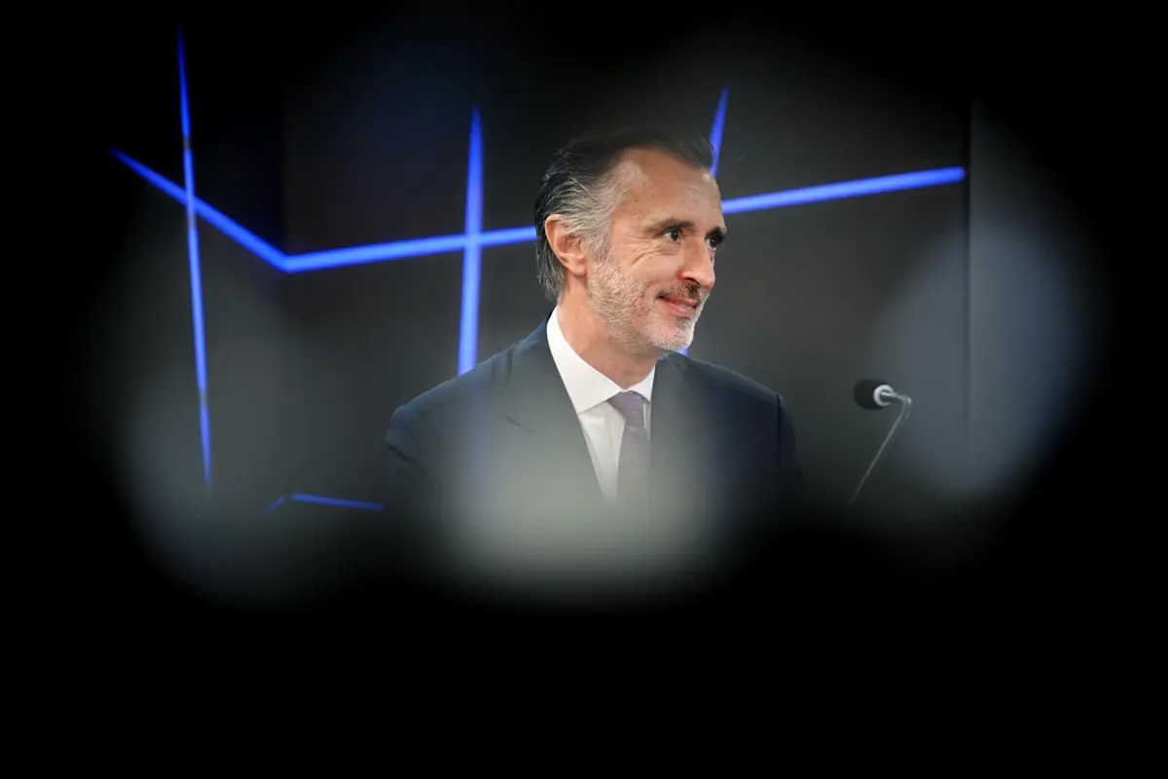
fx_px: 2271
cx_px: 584
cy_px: 390
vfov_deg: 19.5
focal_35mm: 70
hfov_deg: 28.8
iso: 1600
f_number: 2.8
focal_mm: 70
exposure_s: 1/400
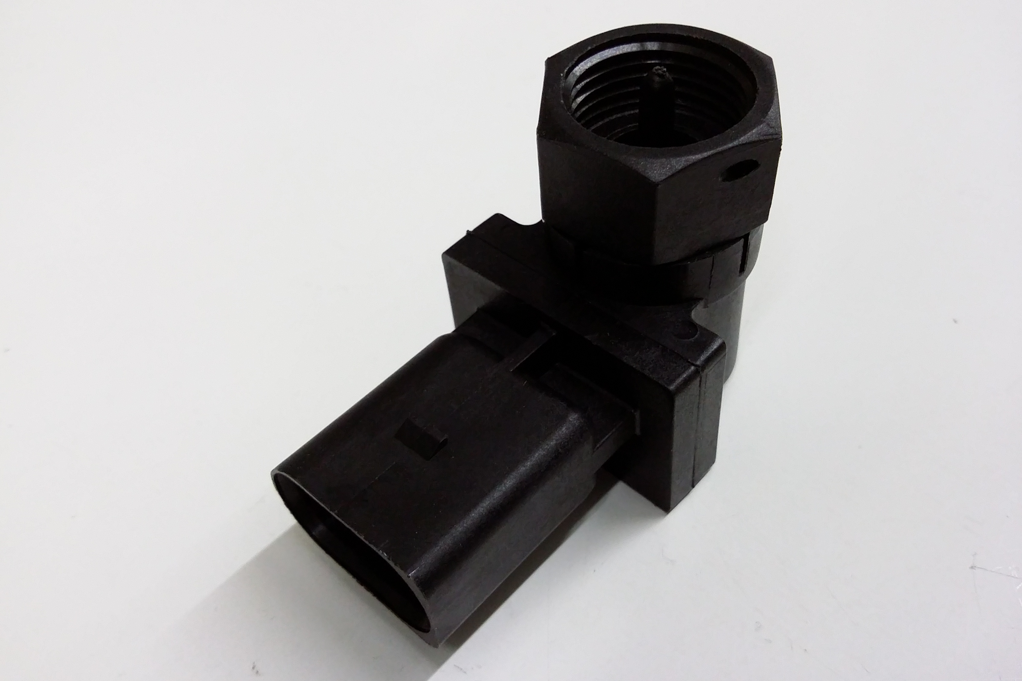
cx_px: 514
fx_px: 965
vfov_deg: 38.9
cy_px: 327
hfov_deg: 55.8
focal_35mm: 34
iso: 160
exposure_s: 1/15
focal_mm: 3.4
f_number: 2.4
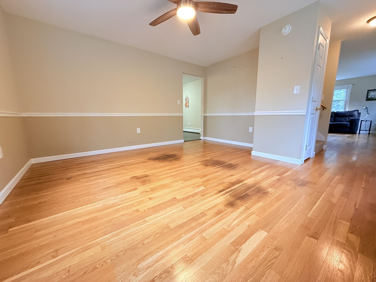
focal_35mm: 14
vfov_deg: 85.7
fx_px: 152
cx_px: 188
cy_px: 141
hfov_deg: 102.1
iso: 400
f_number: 2.2
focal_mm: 2.22
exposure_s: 1/60
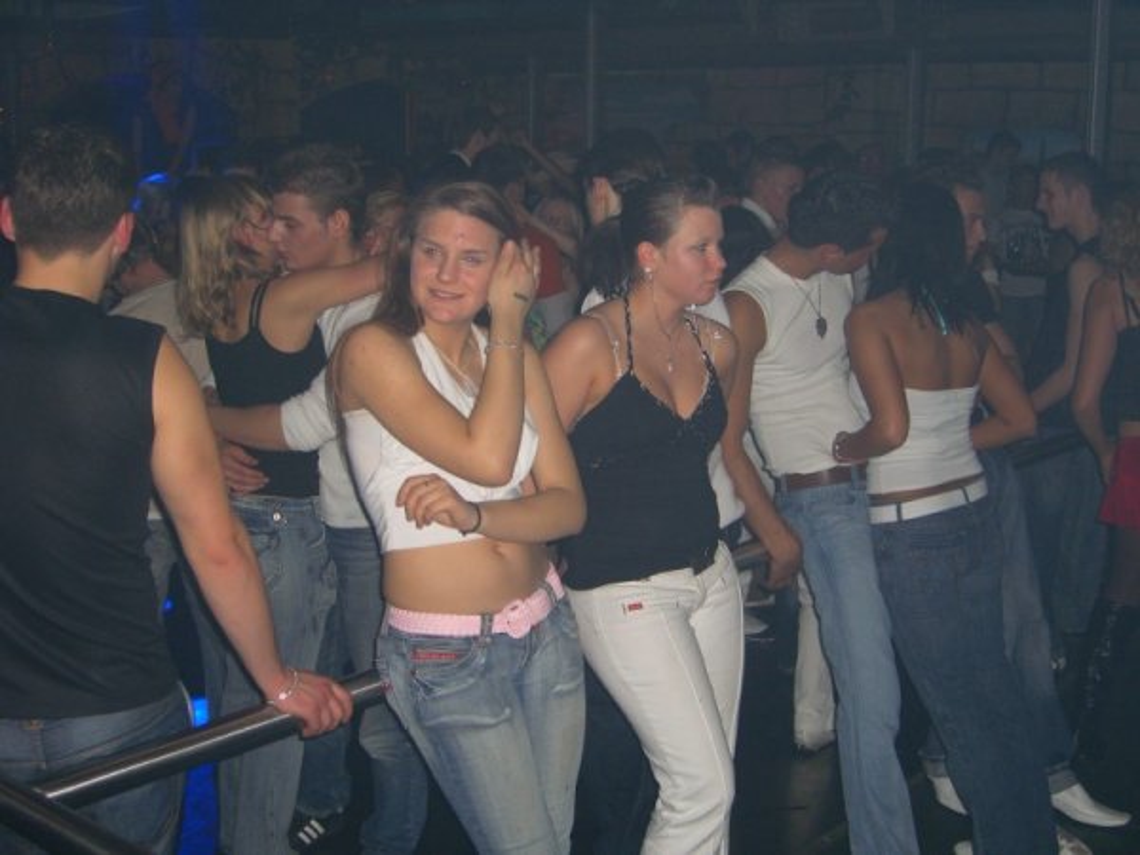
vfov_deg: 31.5
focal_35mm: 46
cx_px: 570
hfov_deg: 41.2
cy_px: 428
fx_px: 1515
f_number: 3.1
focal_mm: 9.5
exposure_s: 1/60
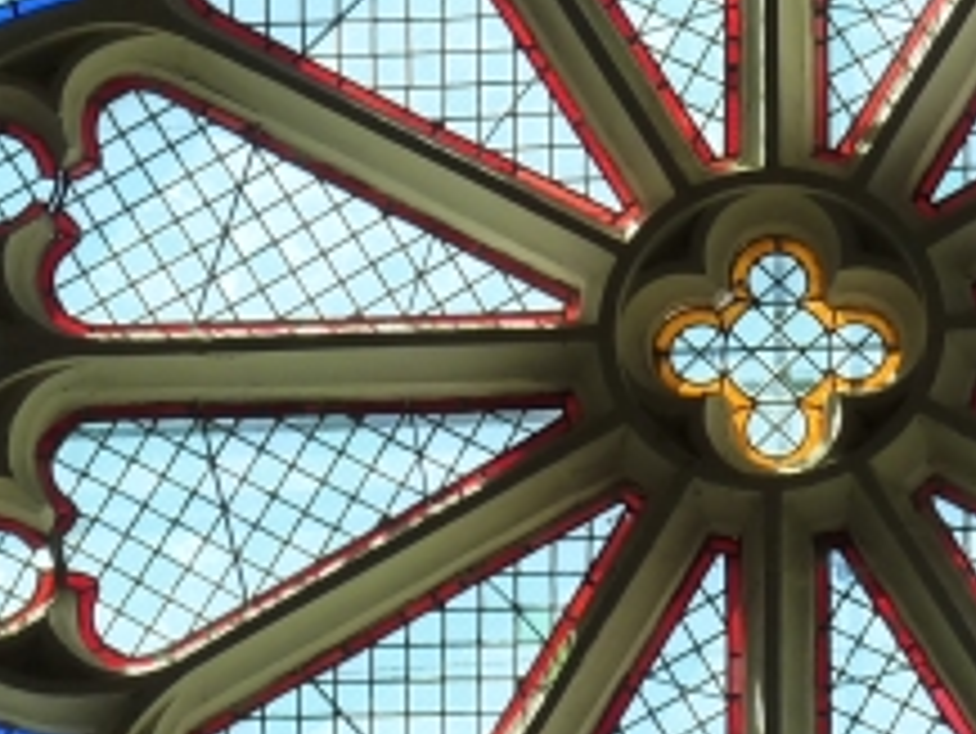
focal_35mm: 572
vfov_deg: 2.6
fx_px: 16136
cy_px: 317
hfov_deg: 3.5
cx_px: 738
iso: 160
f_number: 5
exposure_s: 1/200
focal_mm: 28.3
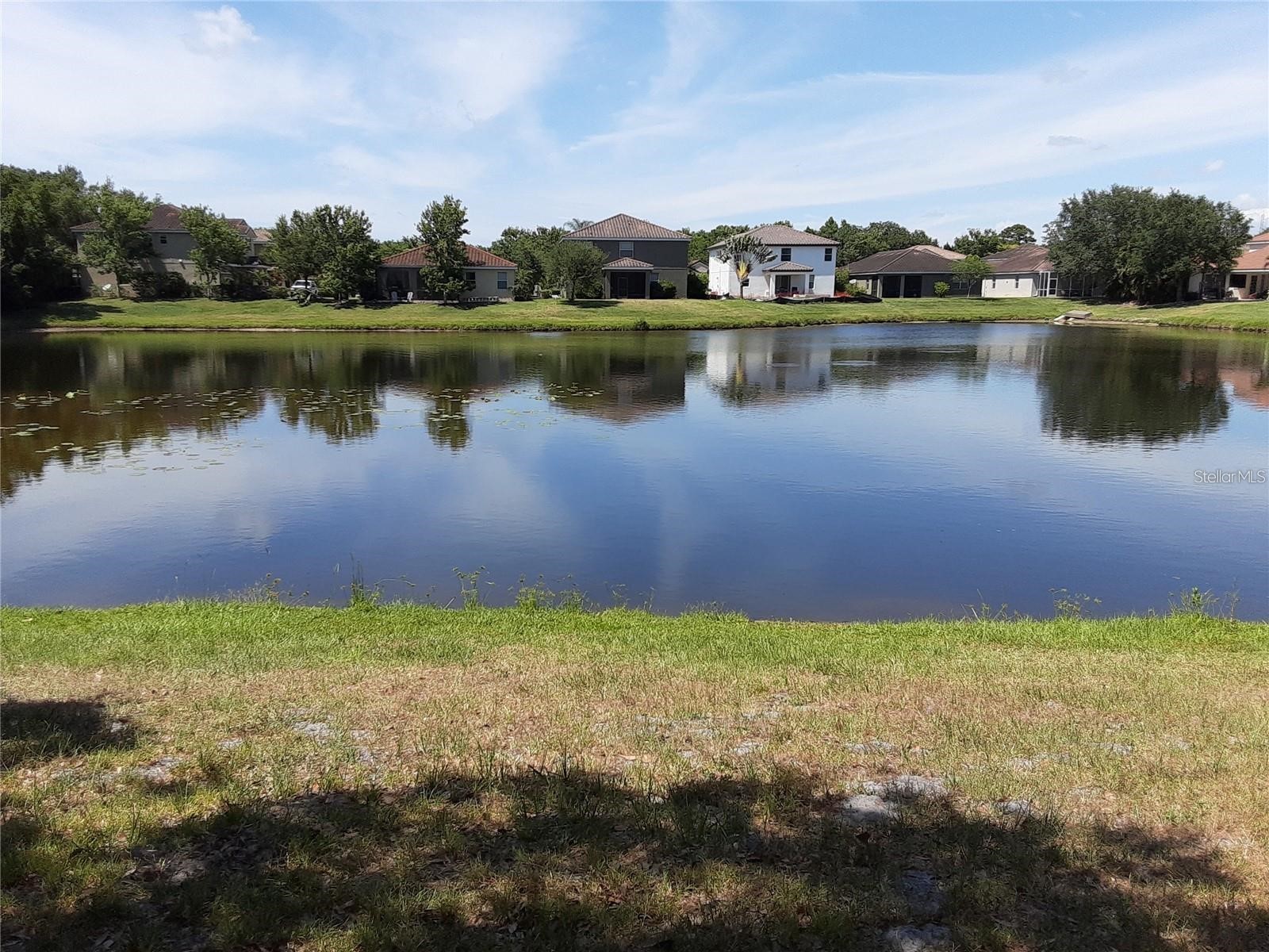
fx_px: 990
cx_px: 634
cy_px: 476
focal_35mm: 27
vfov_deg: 51.4
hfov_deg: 65.3
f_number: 1.9
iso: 40
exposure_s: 1/1972
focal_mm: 2.91
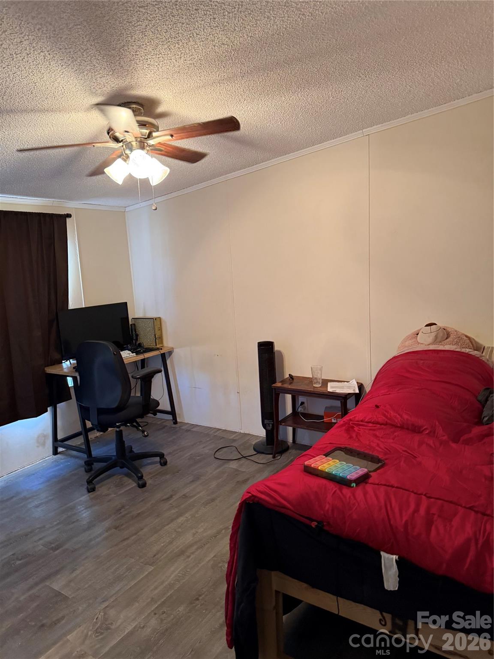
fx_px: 457
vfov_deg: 71.6
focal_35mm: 24
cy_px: 330
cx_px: 247
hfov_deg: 56.8
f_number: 1.78
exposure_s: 1/60
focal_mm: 6.76
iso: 500
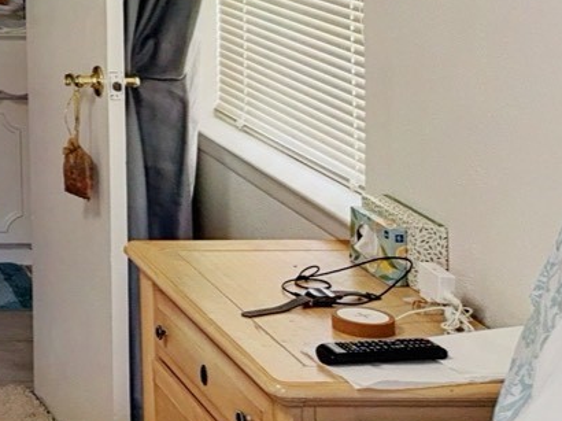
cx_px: -456
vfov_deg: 15.3
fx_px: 1460
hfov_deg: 17.5
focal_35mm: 90
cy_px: -196
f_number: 1.78
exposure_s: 1/60
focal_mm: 6.76
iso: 125
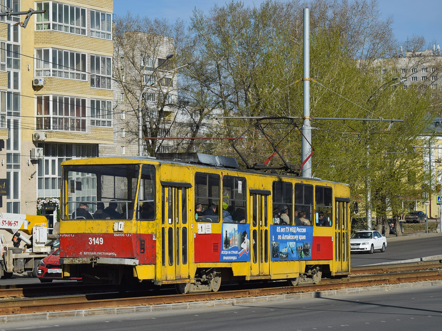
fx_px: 1143
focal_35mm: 90
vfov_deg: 16.5
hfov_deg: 21.9
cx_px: 212
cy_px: 166
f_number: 6.3
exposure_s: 1/1000
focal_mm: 55
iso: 100
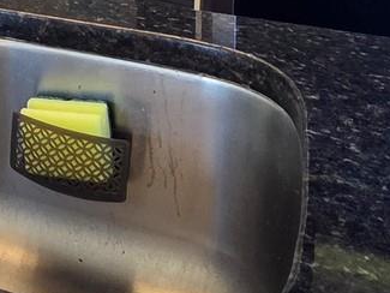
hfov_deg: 26.6
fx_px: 721
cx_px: -86
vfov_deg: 18.7
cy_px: -208
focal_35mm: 64
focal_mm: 2.2
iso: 200
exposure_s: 1/60
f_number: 2.2
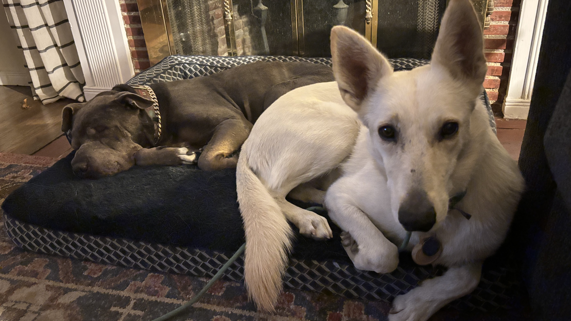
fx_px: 439
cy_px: 130
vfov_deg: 40.0
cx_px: 289
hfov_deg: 66.1
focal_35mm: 29
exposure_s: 1/15
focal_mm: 5.96
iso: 4000
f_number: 1.6
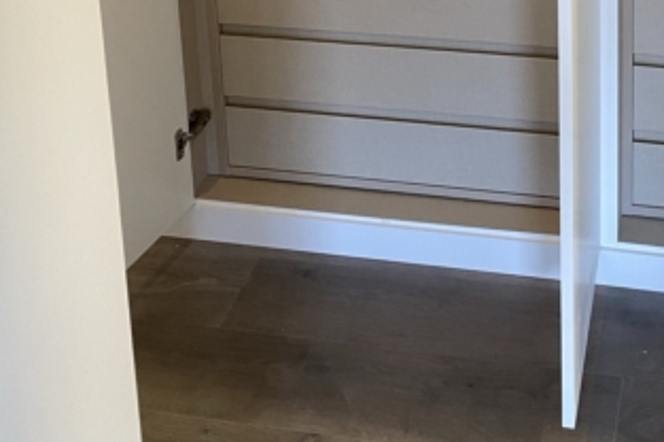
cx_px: 531
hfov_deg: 32.0
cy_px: -294
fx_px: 1124
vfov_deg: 18.5
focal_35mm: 61
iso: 200
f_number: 1.8
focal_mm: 4.25
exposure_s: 1/60
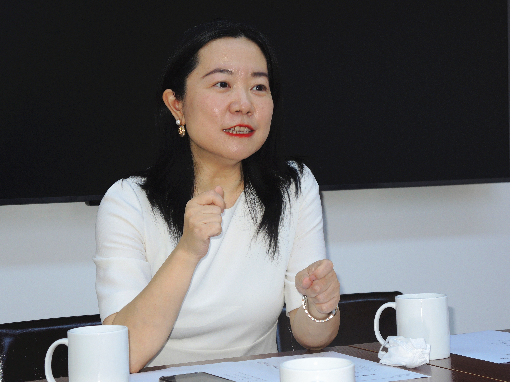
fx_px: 1252
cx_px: 255
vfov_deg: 17.4
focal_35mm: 85
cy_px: 191
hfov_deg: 23.0
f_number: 3.2
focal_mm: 17.7
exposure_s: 1/50
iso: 200
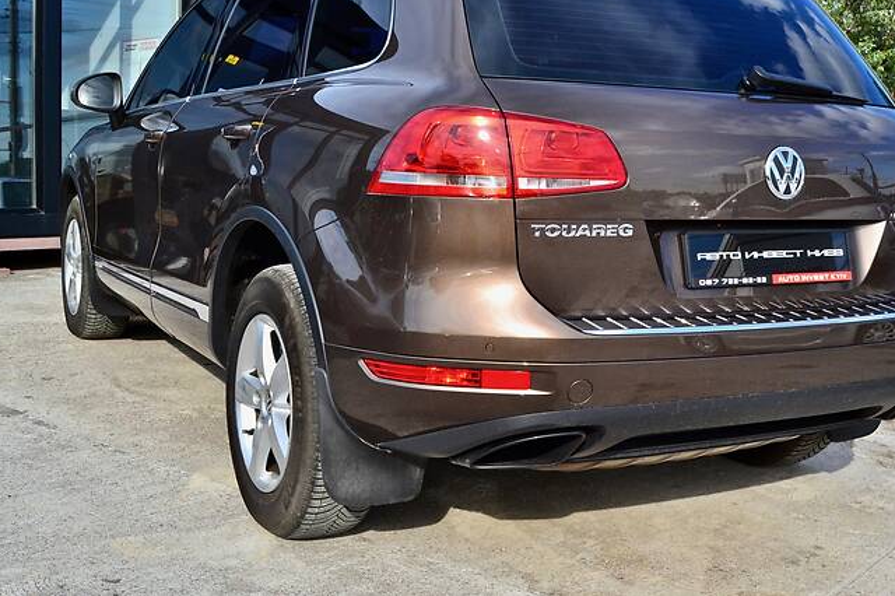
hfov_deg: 43.5
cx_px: 515
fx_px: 1118
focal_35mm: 45
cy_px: 226
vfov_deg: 29.7
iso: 400
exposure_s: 1/320
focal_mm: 24
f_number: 10
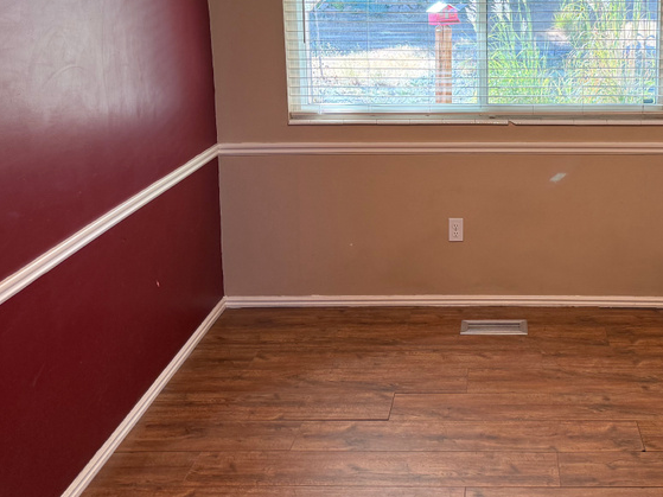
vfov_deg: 31.8
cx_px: 499
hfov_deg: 41.6
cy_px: 87
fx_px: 843
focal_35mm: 44
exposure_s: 1/120
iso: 160
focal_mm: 6.76
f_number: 1.78
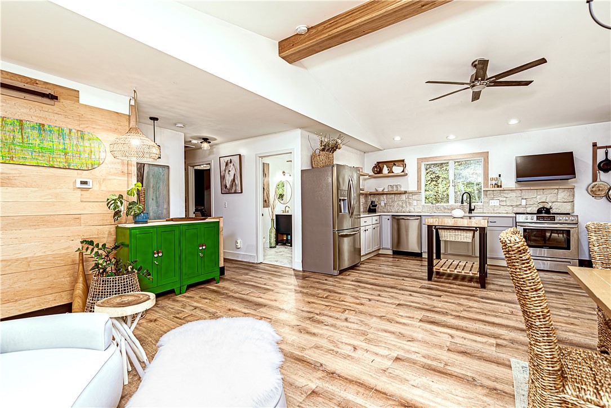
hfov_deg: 96.7
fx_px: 272
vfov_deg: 73.8
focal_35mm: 16
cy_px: 204
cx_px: 306
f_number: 7.1
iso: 320
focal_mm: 16
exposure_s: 1/200
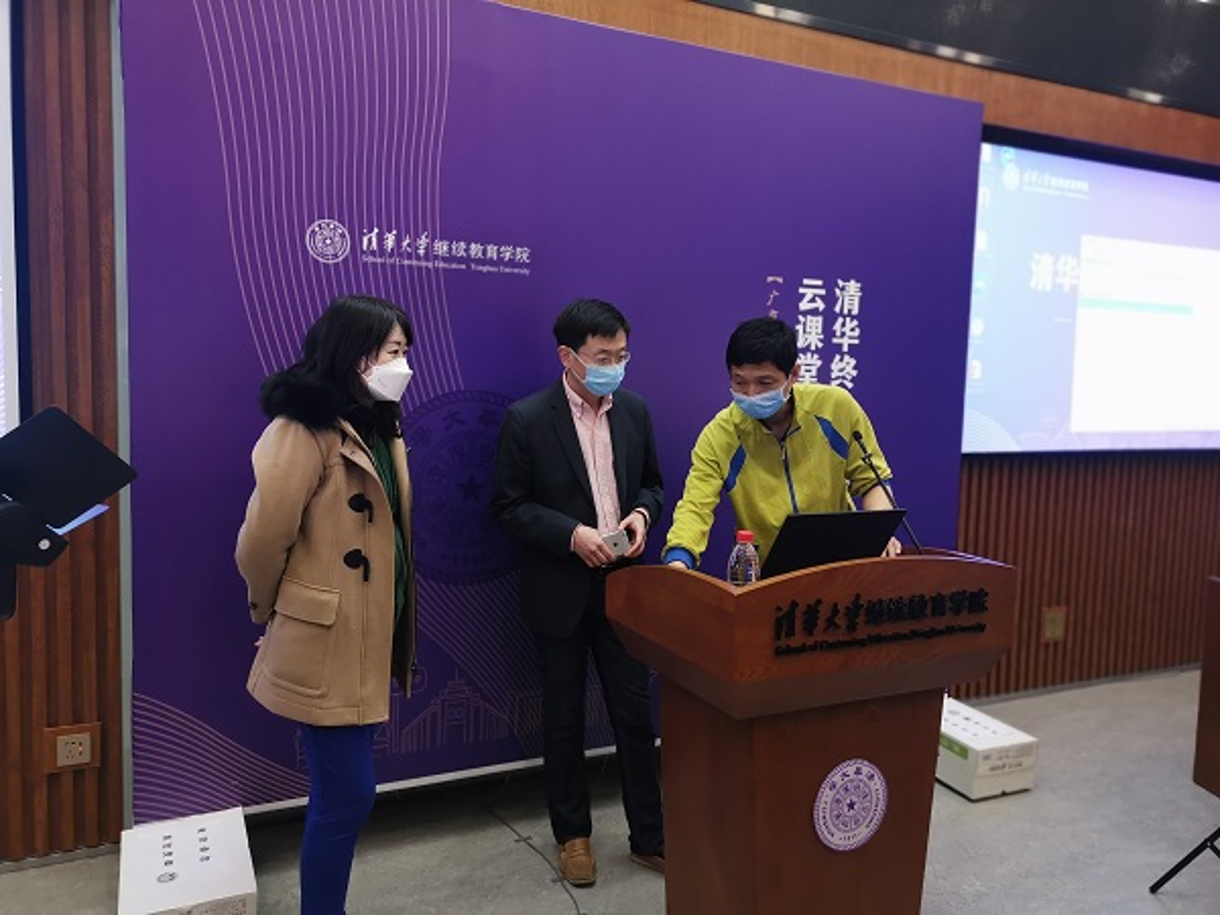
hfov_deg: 65.3
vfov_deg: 51.4
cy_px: 458
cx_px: 610
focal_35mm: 27
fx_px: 952
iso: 200
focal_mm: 4.75
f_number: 1.8
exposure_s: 1/100
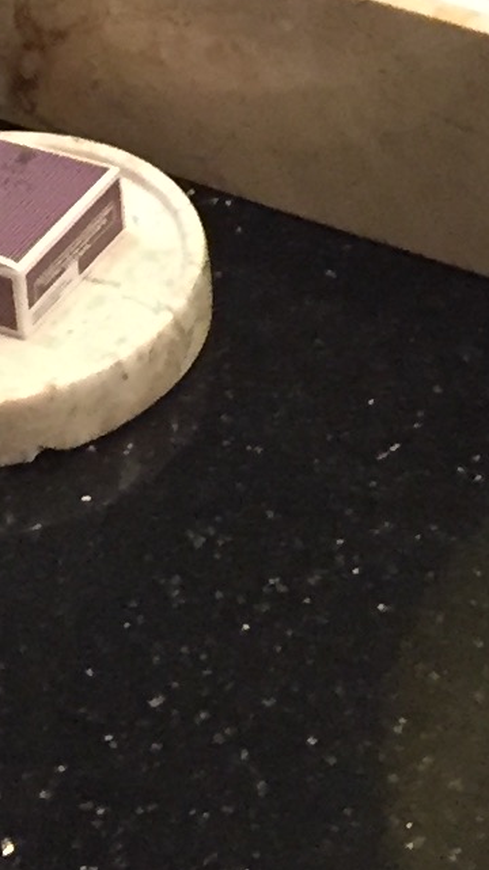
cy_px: -666
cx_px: 413
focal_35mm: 161
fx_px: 3716
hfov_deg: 7.5
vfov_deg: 12.3
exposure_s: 1/25
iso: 250
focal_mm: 4.15
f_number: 2.2
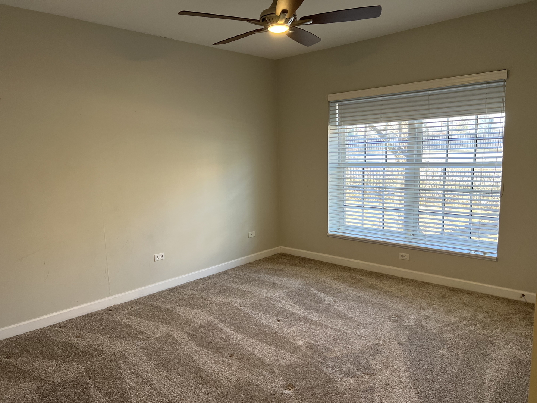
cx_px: 268
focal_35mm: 26
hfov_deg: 67.3
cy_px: 202
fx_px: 403
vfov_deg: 53.1
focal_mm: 5.7
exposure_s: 1/120
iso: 125
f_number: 1.5
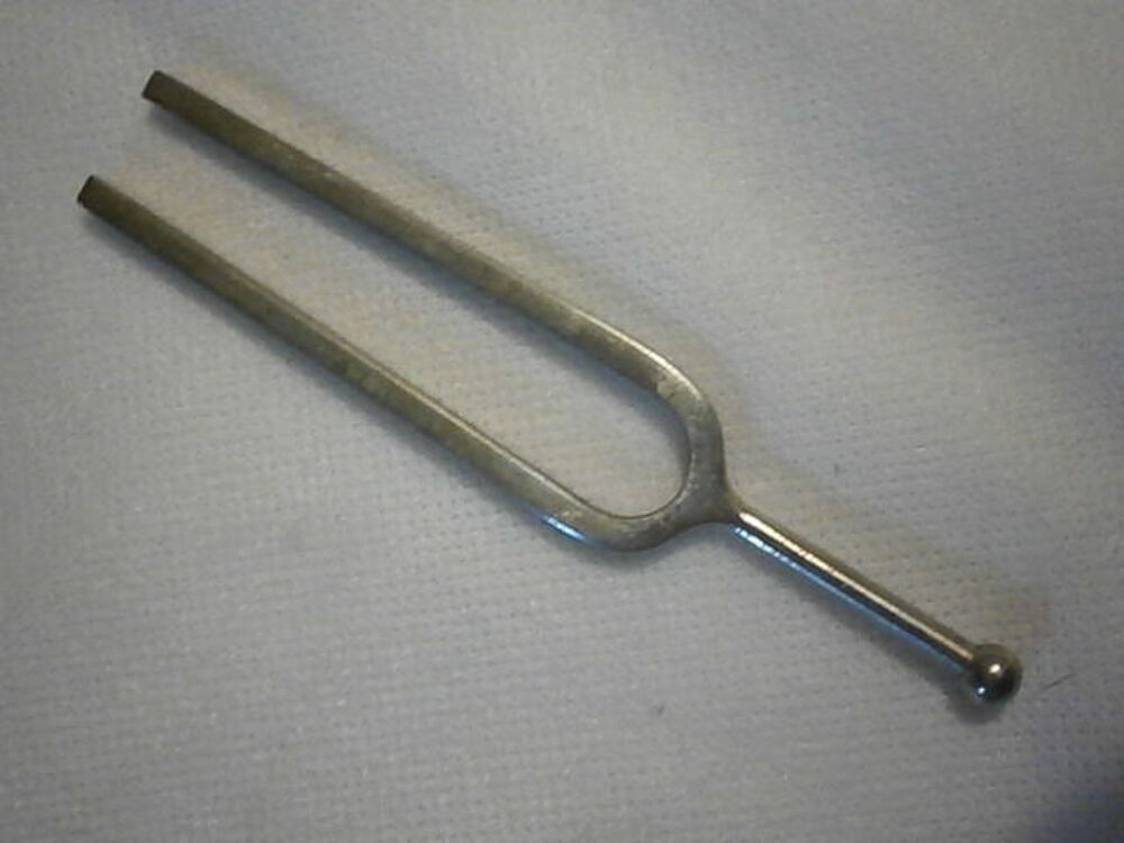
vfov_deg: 30.9
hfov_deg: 40.4
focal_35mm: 47
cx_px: 562
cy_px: 422
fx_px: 1526
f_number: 3.4
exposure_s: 1/30
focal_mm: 8.3
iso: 1250
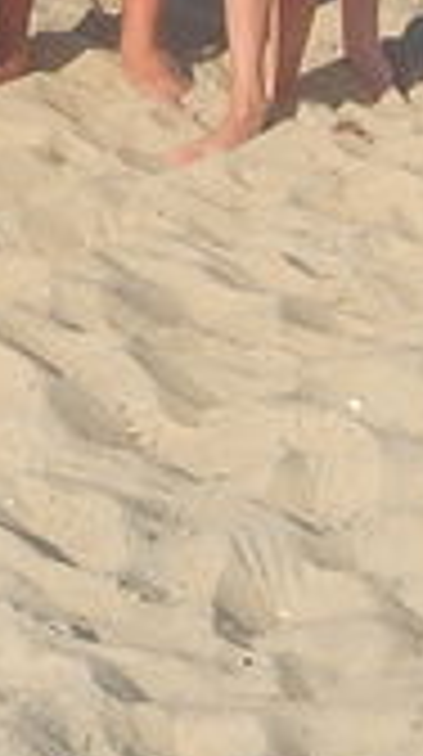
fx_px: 4585
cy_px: -410
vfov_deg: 9.2
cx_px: -634
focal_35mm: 229
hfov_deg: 5.1
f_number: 3.7
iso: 125
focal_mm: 8.6
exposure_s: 1/1000
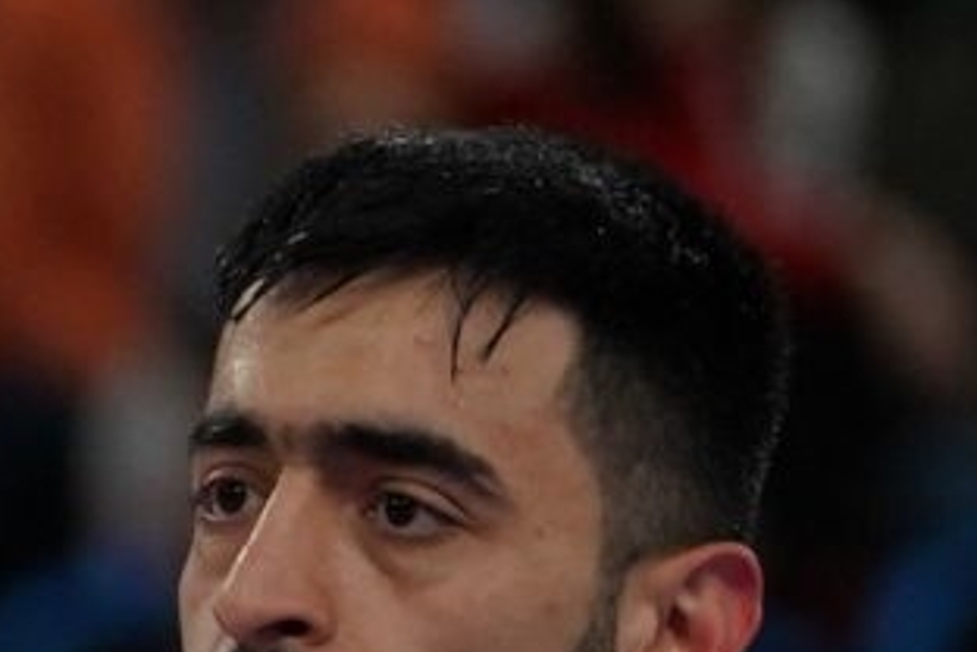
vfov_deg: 1.0
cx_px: -526
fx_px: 36363
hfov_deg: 1.5
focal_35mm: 1340
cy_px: 1273
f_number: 2.8
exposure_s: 1/1000
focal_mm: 155
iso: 1000
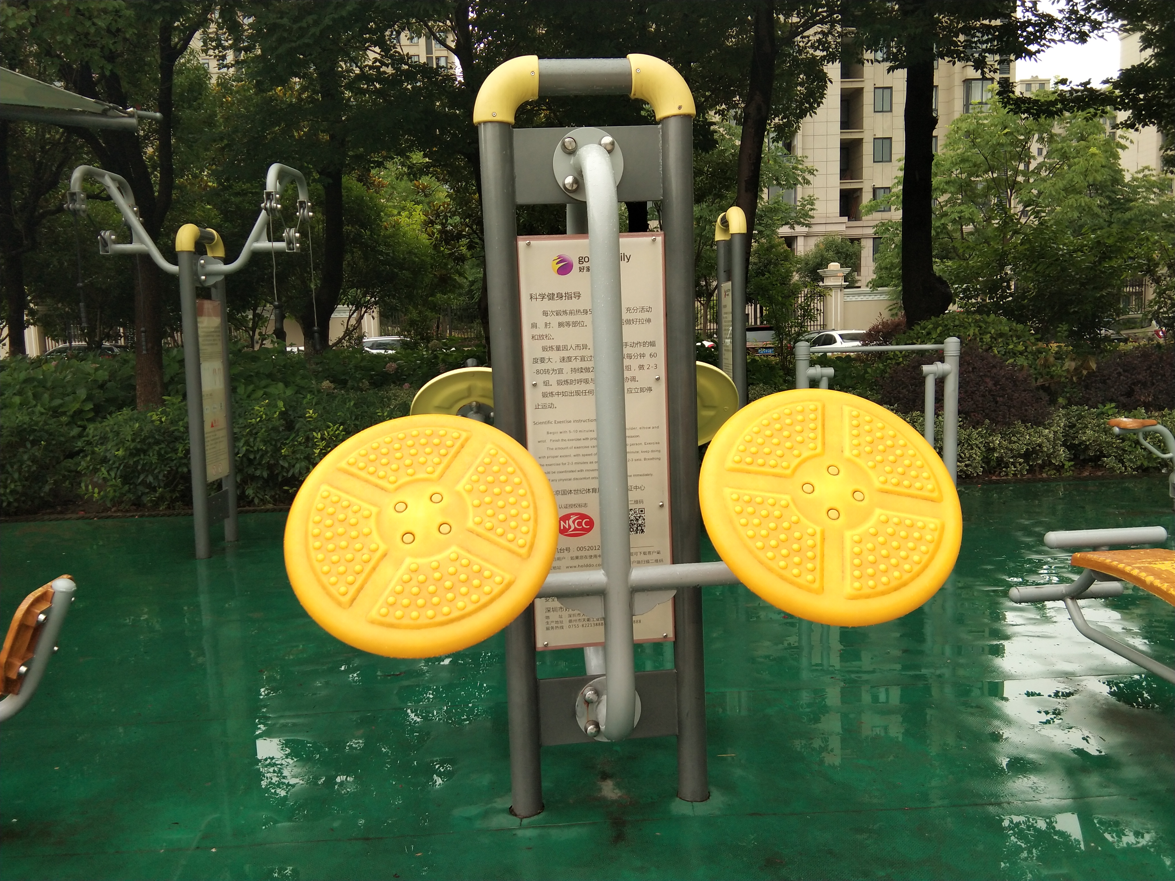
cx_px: 588
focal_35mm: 31
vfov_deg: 45.4
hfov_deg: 58.4
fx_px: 1052
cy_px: 440
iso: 50
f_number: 2.2
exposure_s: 1/209
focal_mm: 3.69
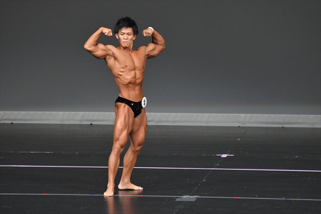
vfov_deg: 4.0
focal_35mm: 345
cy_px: 107
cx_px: 160
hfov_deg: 6.0
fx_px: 3075
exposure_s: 1/400
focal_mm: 230
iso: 4000
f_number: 5.6
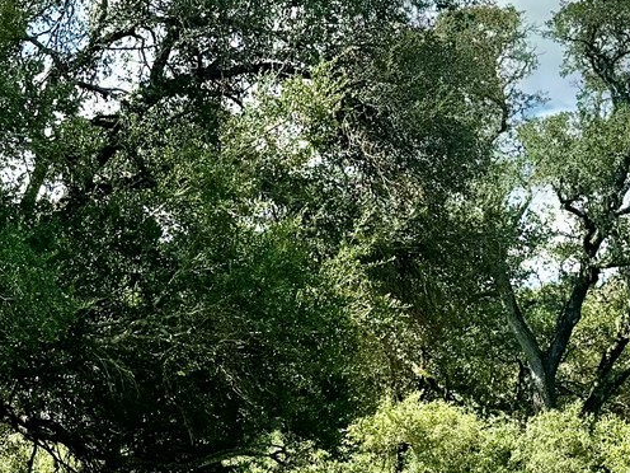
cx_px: 196
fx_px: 1802
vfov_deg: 14.7
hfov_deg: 19.8
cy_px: 462
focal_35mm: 99
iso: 80
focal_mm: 6.76
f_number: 1.78
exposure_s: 1/2959
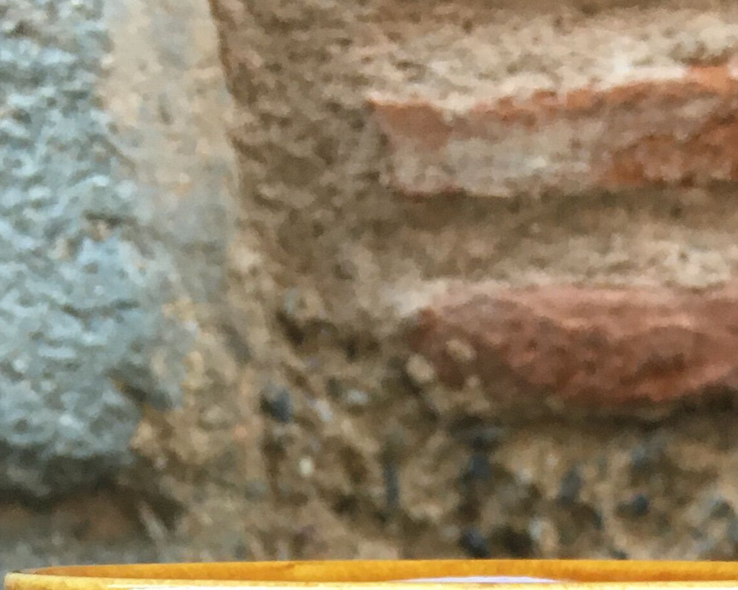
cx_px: 623
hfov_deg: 19.1
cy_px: 1209
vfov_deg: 13.2
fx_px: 2162
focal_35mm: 99
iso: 100
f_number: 2.2
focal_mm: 4.15
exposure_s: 1/33
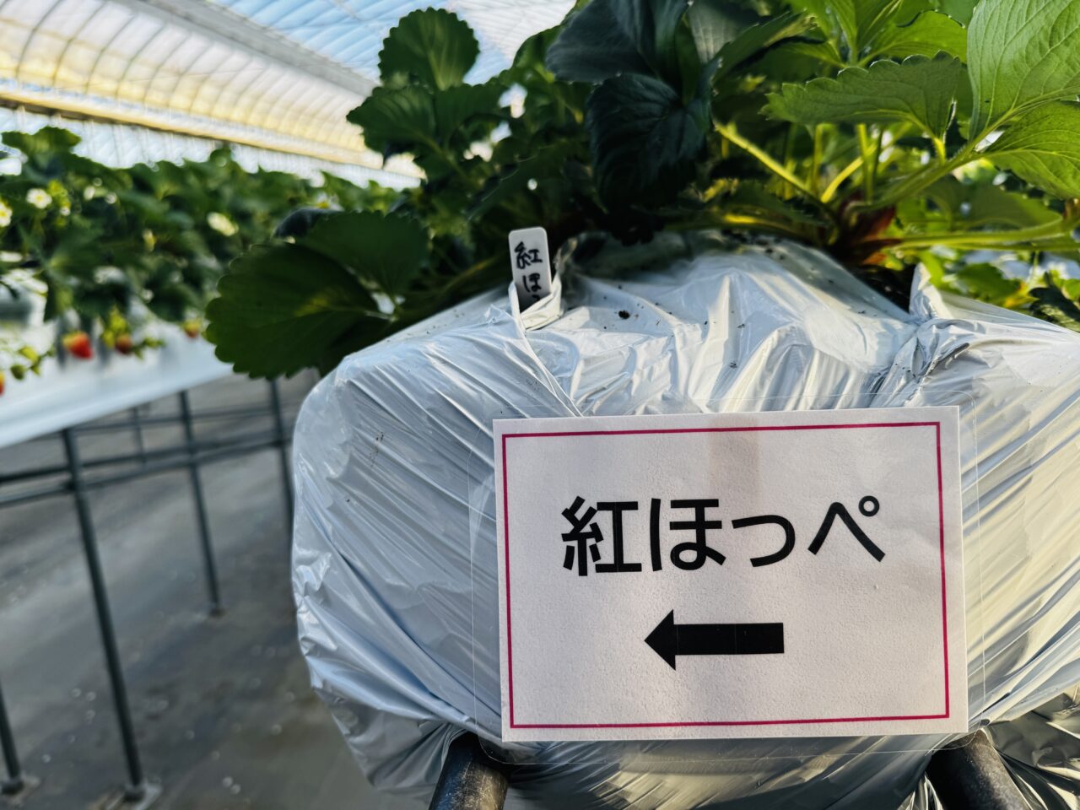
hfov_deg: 71.6
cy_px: 405
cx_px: 540
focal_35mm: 24
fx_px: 749
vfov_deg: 56.8
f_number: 1.78
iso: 80
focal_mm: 6.76
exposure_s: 1/439
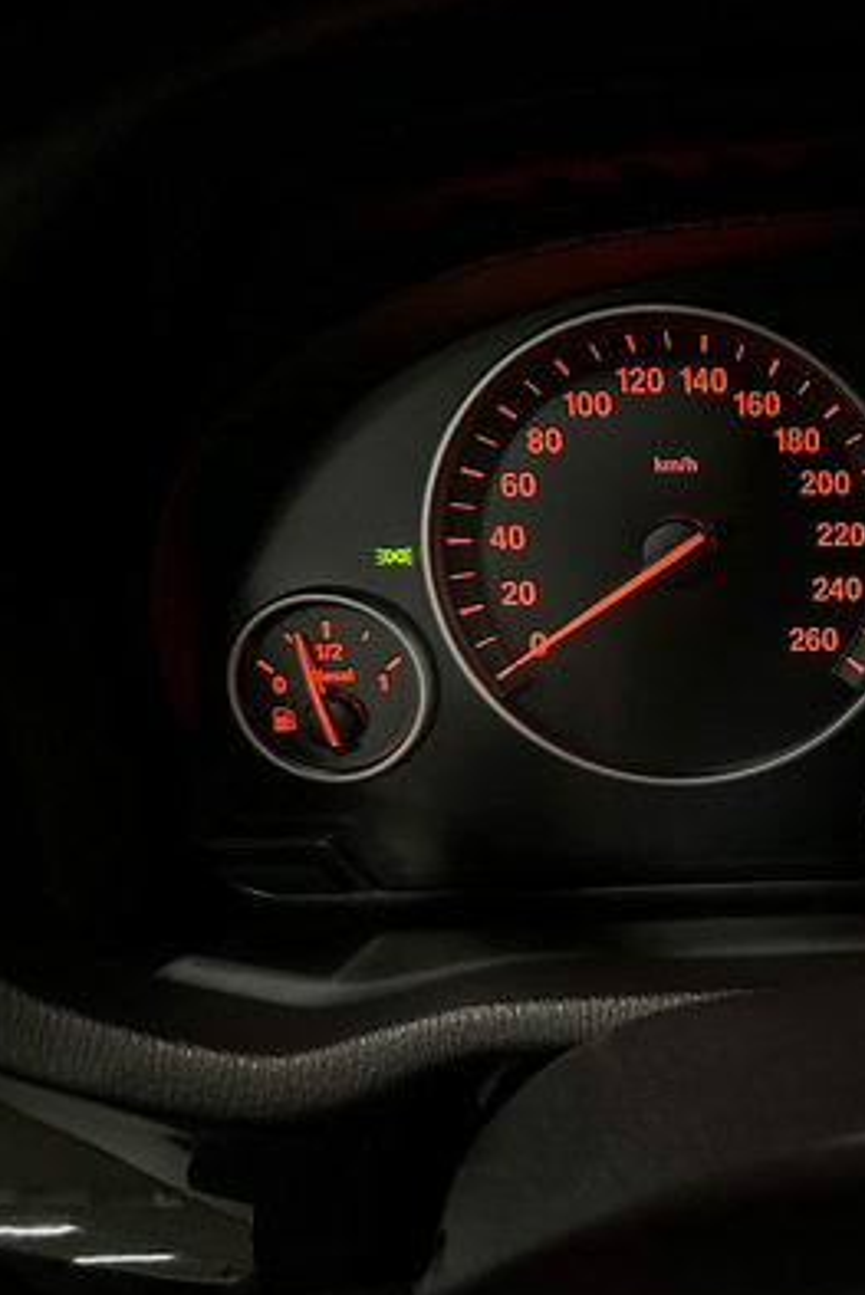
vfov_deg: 50.6
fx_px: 1368
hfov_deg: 30.9
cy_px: 601
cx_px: 977
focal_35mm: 38
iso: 1000
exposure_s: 1/36
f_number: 1.78
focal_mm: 6.86
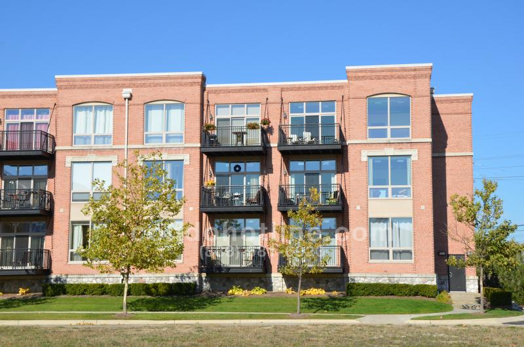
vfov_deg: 22.5
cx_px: 262
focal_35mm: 60
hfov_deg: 33.5
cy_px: 174
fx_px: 872
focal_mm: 40
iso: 200
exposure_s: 1/400
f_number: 10
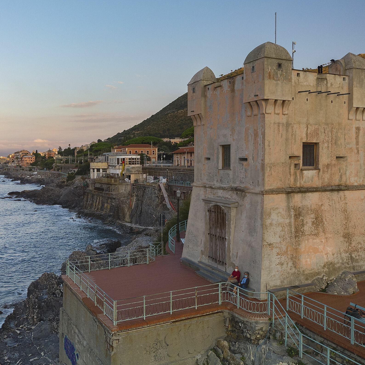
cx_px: 162
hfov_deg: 51.0
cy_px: 182
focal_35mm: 32
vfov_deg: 51.1
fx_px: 382
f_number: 2.8
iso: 113
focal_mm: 4.5
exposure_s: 1/70
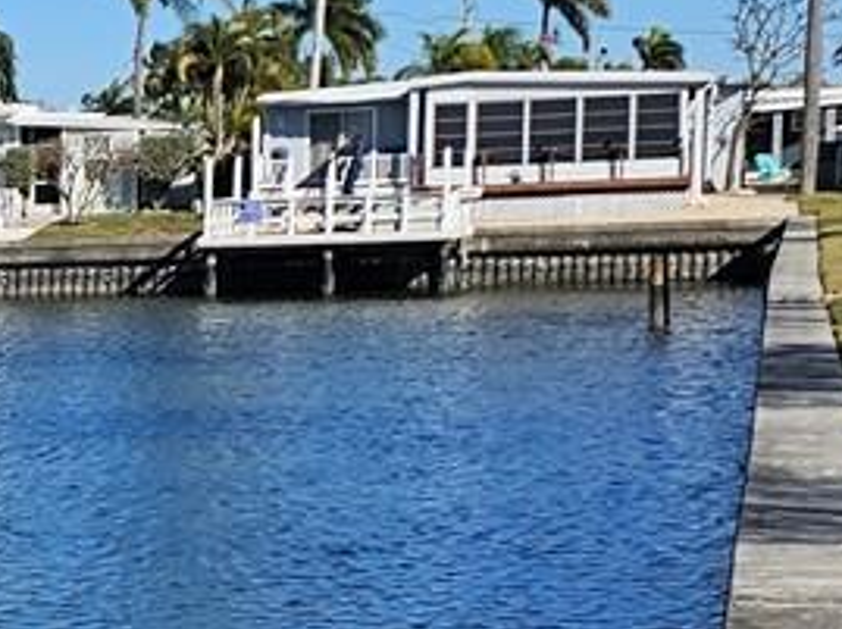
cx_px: -870
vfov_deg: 10.7
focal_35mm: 137
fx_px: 3328
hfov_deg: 12.6
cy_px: 710
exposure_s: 1/1576
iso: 12
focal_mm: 6.3
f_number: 1.7
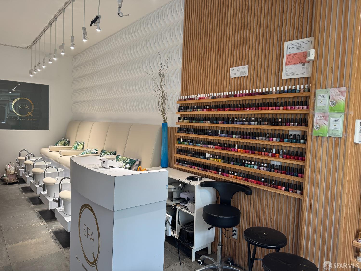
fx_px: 250
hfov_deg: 71.6
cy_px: 136
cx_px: 180
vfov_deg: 56.8
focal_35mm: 24
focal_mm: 6.76
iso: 125
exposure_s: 1/60
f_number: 1.78
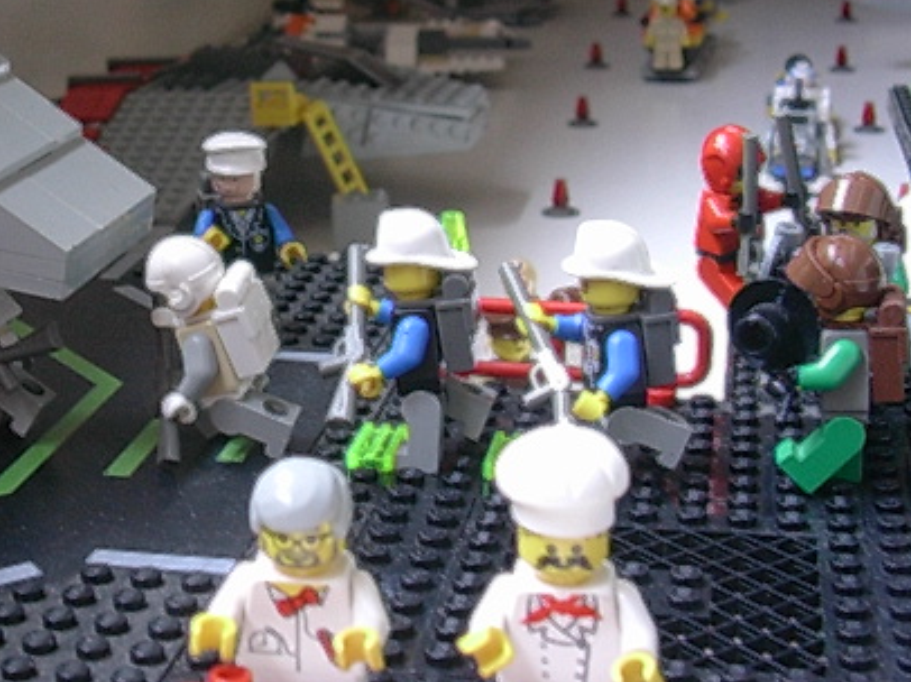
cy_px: 162
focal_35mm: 71
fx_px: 1867
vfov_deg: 20.5
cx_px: 307
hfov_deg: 27.3
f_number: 2.9
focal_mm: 6.7
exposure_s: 1/20.7
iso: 70
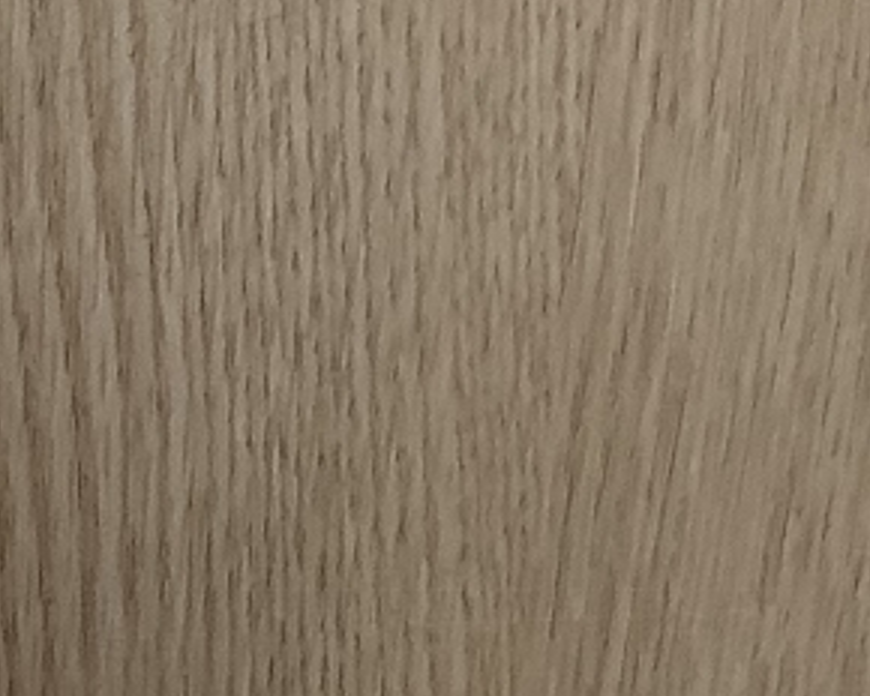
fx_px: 3219
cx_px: -870
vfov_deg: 12.0
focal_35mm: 125
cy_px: 924
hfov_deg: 13.3
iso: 100
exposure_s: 1/60
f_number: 2.4
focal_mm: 3.3
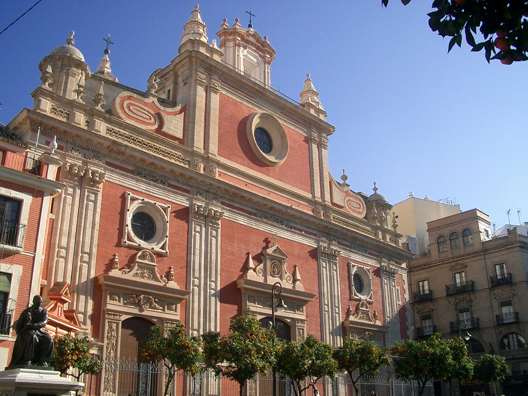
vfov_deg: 40.7
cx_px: 264
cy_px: 198
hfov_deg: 52.6
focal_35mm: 35
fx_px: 534
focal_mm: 5.8
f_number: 4.3
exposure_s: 1/400
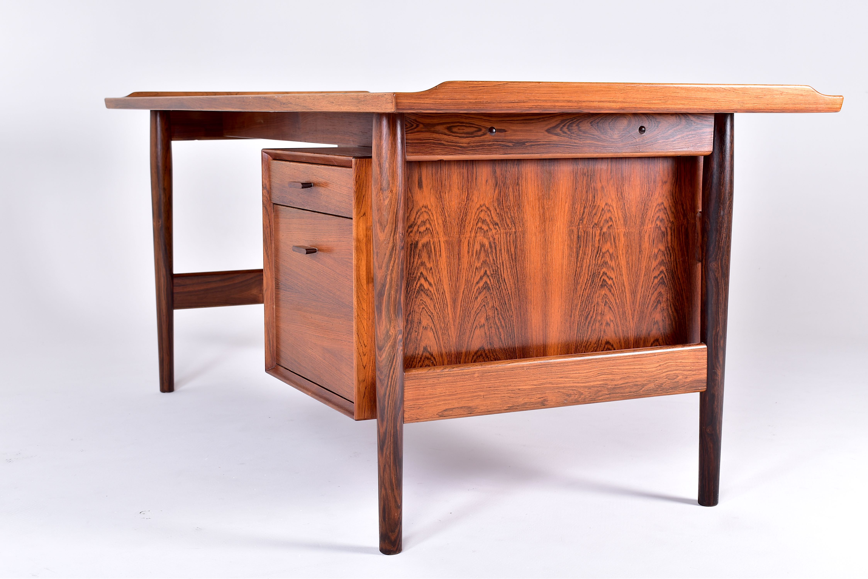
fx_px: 1375
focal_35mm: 57
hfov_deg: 35.0
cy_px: 290
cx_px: 434
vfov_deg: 23.8
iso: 100
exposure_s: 1/160
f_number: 9
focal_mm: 38
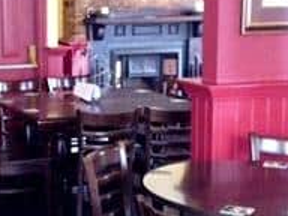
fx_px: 807
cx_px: 16
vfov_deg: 15.2
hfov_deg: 19.8
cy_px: 86
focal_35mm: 97
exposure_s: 1/20
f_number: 2.4
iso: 500
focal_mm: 4.28
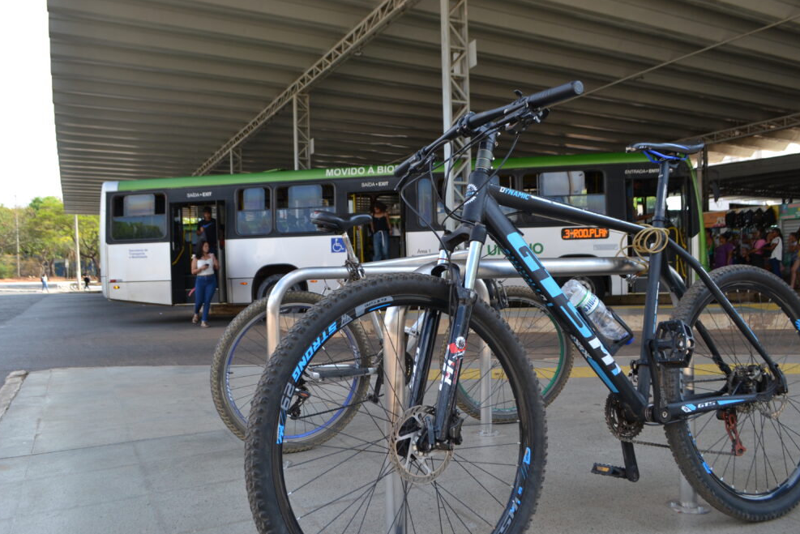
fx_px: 622
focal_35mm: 28
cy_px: 265
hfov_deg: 65.4
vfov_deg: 46.4
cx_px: 392
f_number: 5.6
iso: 140
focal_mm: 18
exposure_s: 1/125
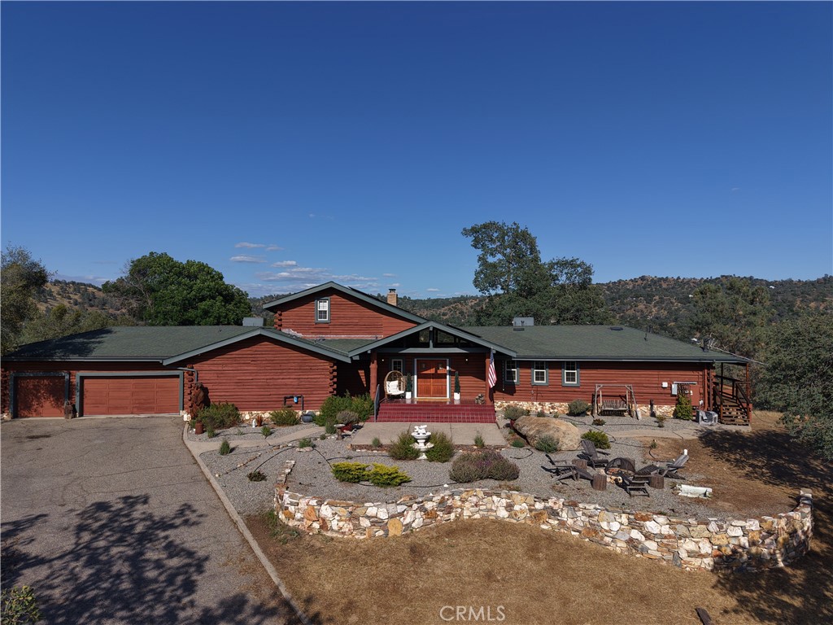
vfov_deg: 56.8
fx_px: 578
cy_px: 312
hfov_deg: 71.6
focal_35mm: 24
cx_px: 416
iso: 100
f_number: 1.8
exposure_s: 1/6000
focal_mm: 8.67
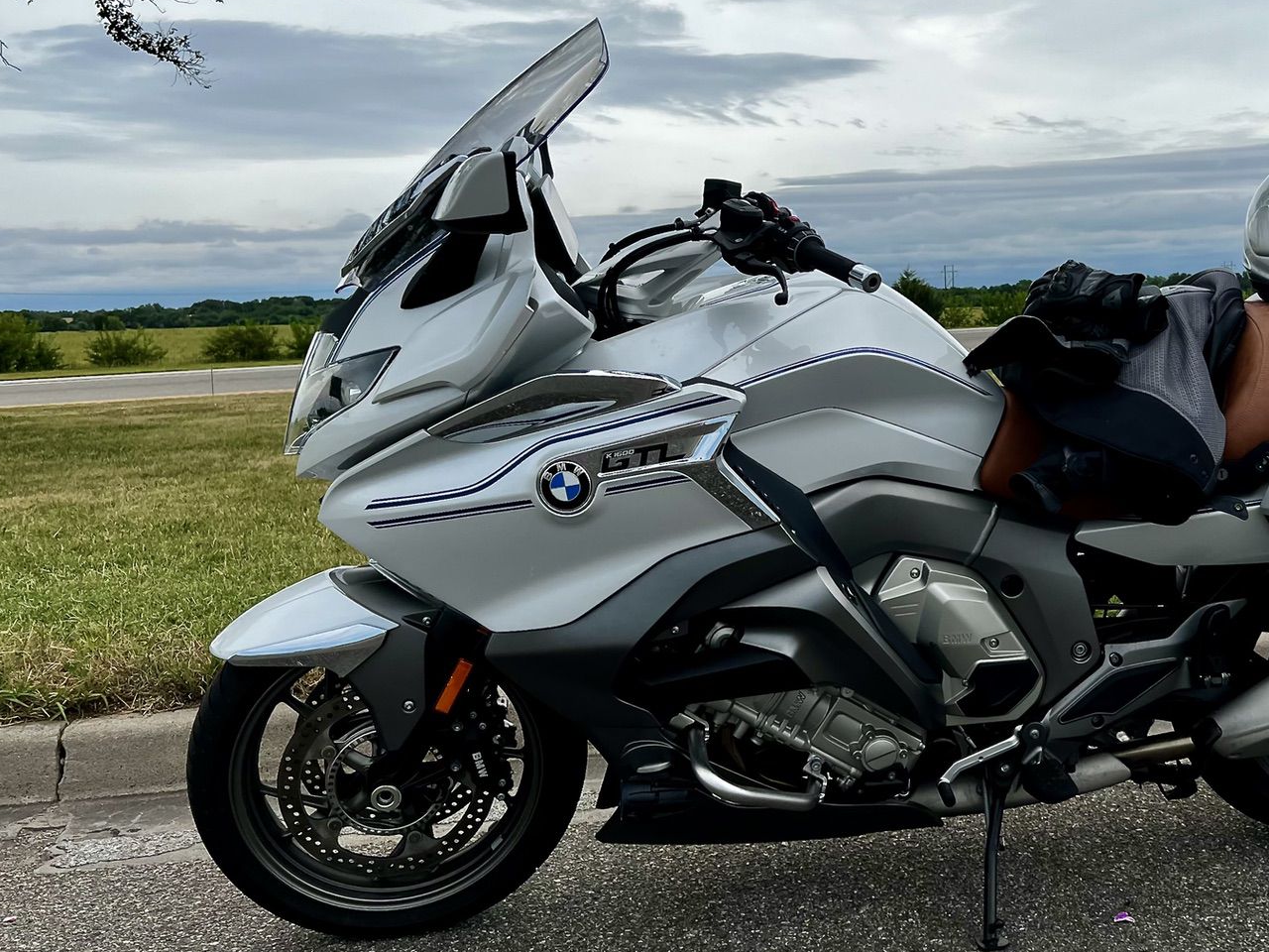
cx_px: 904
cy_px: 340
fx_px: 1430
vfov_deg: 36.5
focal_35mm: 39
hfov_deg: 46.6
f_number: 1.5
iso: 50
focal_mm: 5.7
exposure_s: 1/10309
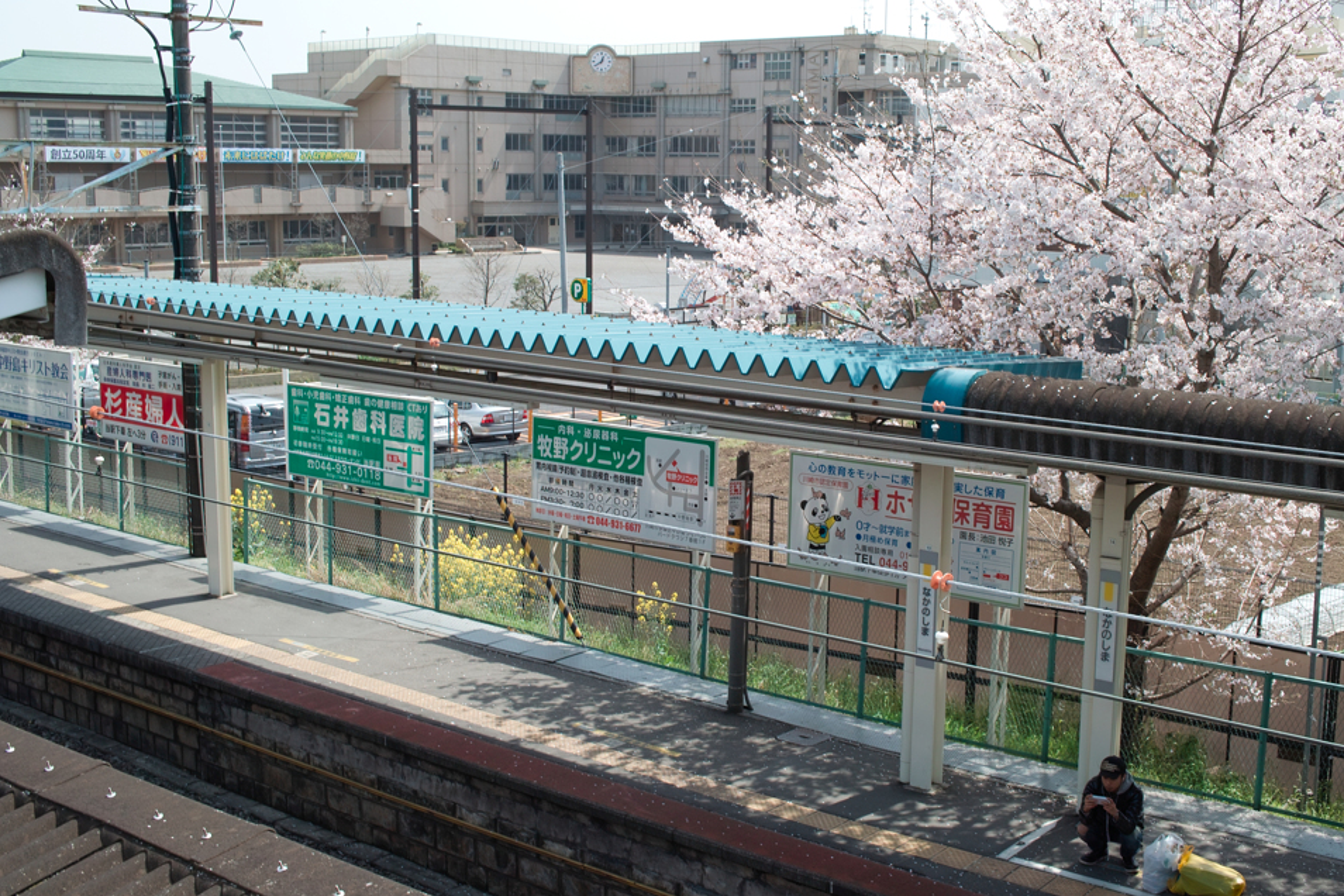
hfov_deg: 44.5
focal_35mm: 44
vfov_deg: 30.5
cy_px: 448
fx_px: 1643
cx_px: 716
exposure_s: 1/100
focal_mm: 24.2
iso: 100
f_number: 7.1
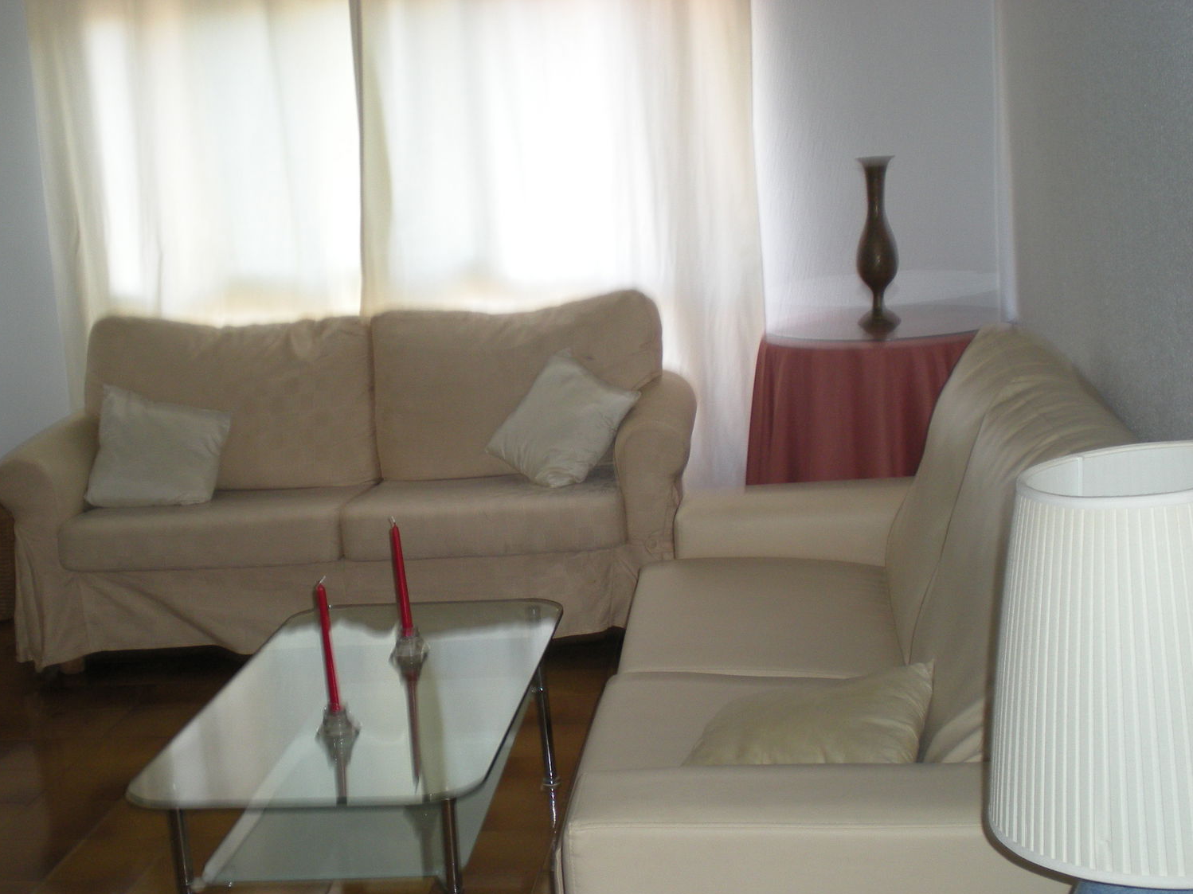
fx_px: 1620
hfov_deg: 40.4
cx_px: 562
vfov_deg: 30.9
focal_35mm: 47
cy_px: 470
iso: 139
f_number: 3.5
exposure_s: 1/30
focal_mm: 7.4
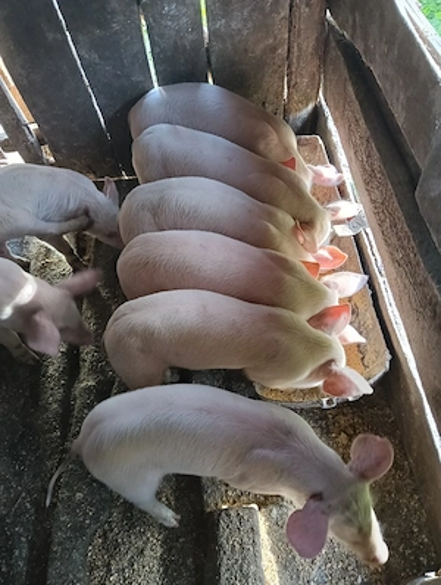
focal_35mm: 27
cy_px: 292
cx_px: 220
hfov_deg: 51.5
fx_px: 457
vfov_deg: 65.2
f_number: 1.8
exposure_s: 1/33.3
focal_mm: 3.98
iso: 800
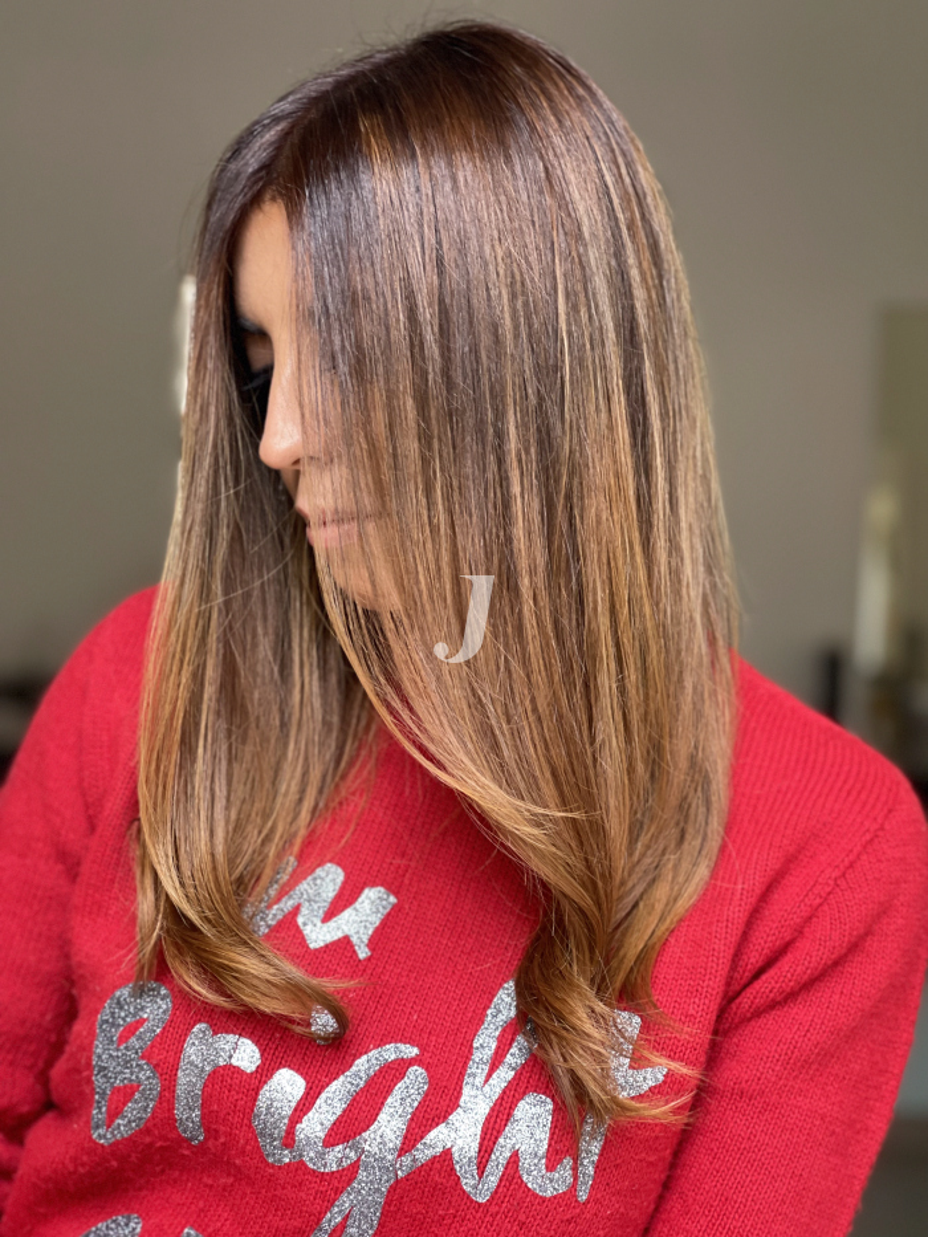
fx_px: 2287
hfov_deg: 22.9
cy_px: 618
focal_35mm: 64
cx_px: 464
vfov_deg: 30.3
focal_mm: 7.5
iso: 160
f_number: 2.2
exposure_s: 1/40
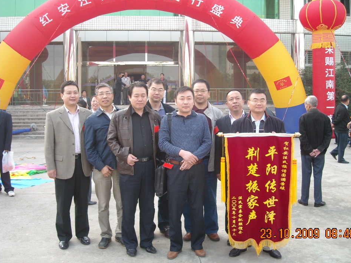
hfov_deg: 49.0
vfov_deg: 37.7
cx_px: 181
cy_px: 121
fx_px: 385
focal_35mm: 38
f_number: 2.8
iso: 64
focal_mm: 5.7
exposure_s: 1/109
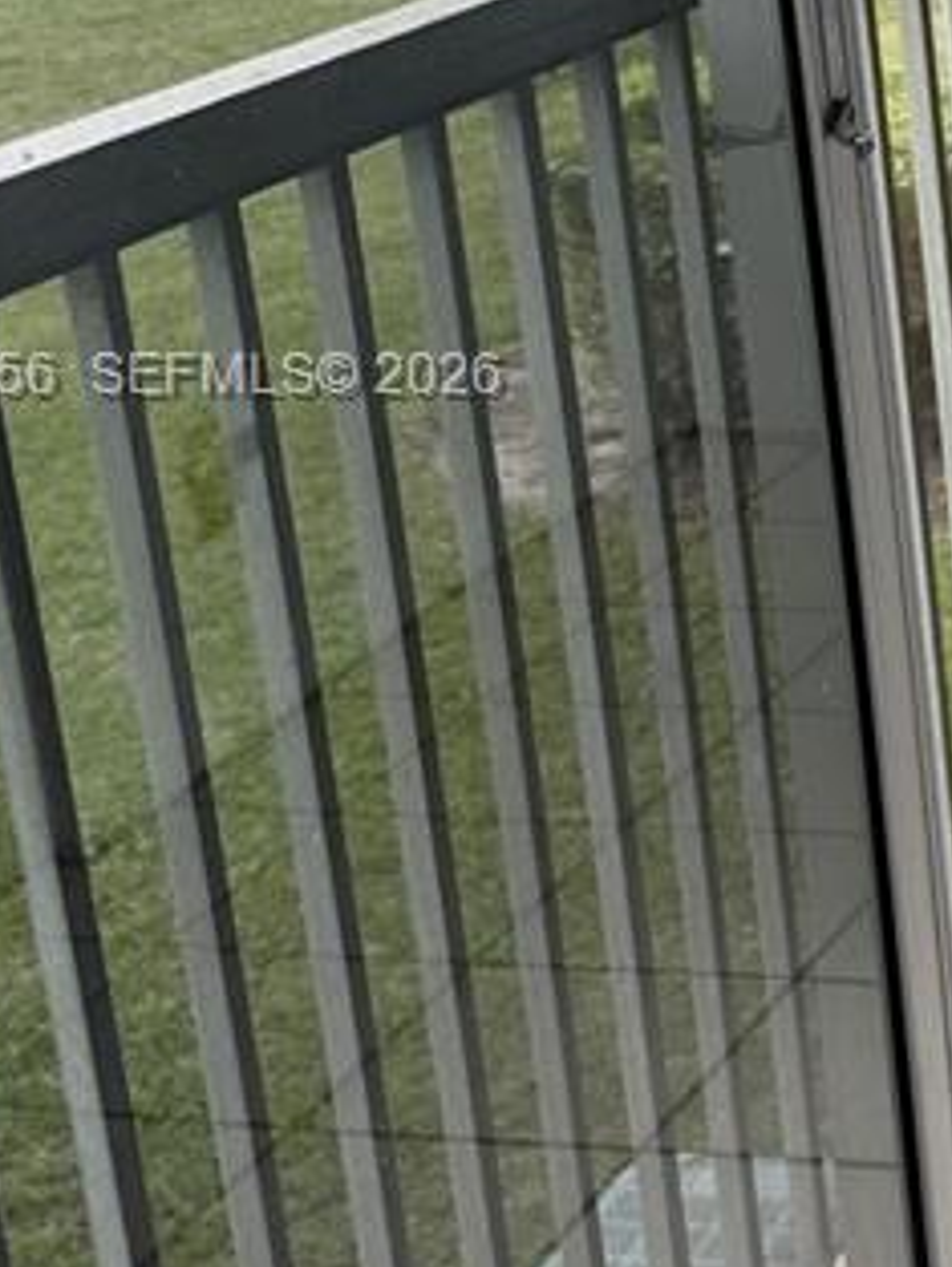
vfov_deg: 21.2
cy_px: 381
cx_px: 1576
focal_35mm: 92
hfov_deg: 14.6
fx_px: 3371
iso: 125
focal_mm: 6.76
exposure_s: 1/121
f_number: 1.78
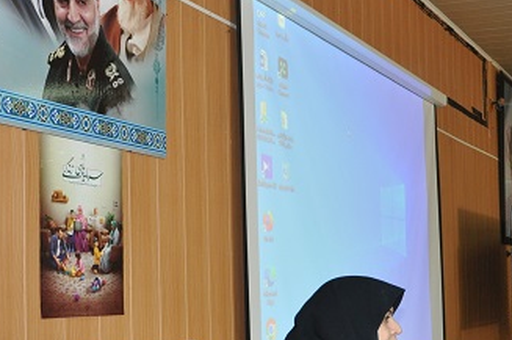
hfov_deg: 30.7
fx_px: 923
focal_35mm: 65
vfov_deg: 20.7
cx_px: 357
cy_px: 243
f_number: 4
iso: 800
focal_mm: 22
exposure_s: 1/60
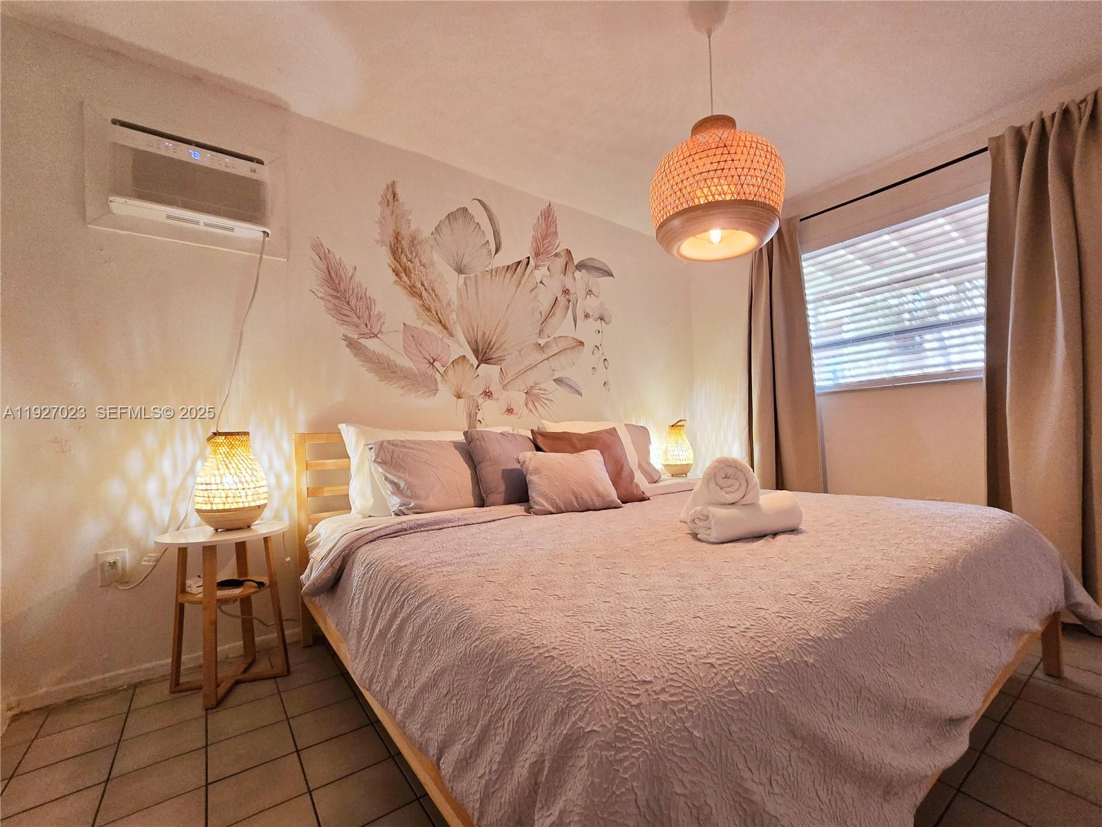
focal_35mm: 13
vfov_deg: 89.9
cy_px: 414
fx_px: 414
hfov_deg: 106.2
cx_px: 551
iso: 400
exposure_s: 1/60.2
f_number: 2.2
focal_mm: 2.2
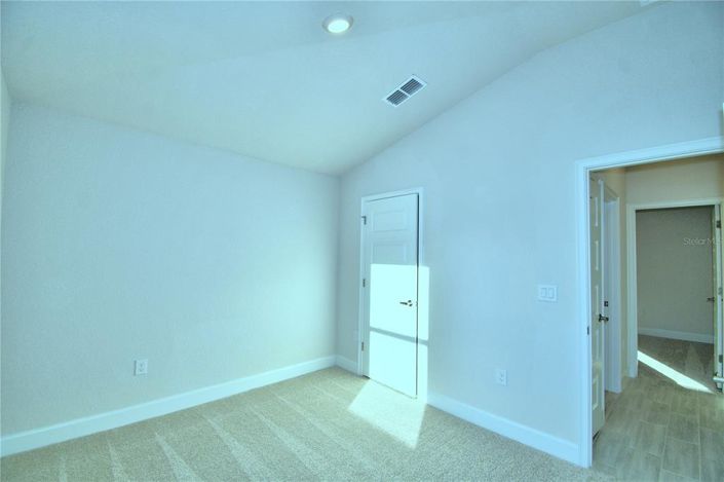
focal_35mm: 15
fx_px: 301
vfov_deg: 77.2
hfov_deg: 100.4
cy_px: 241
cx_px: 362
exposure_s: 1/250
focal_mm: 10
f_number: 5
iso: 100
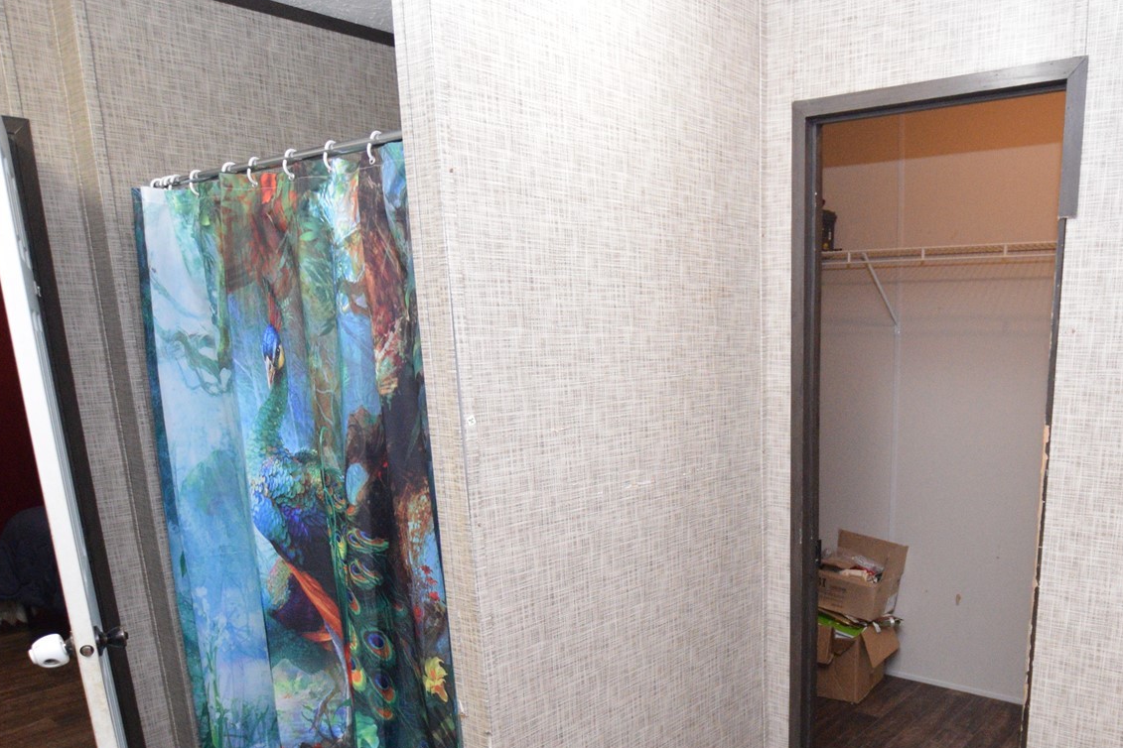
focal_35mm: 27
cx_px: 741
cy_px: 546
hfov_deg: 65.7
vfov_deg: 46.5
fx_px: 842
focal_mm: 10
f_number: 3.5
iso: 2800
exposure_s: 1/60
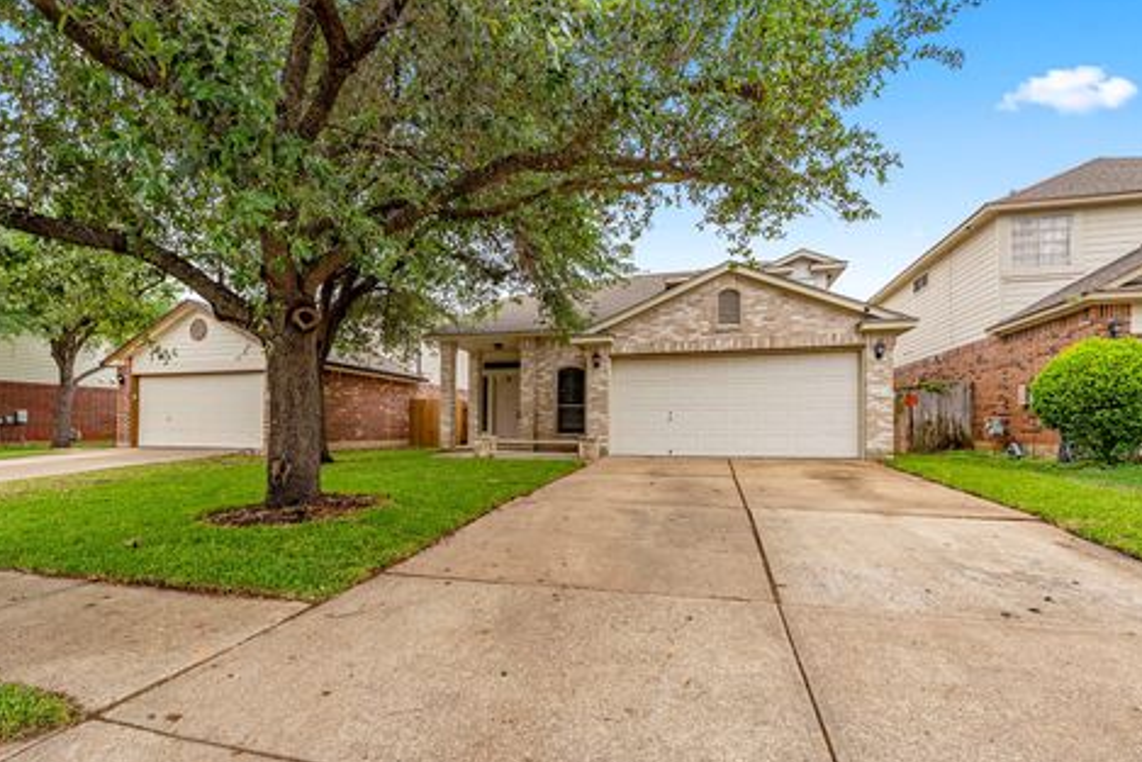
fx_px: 521
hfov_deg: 95.2
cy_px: 390
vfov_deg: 72.3
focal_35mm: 16
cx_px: 558
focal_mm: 15.4
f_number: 8
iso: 100
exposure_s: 1/30
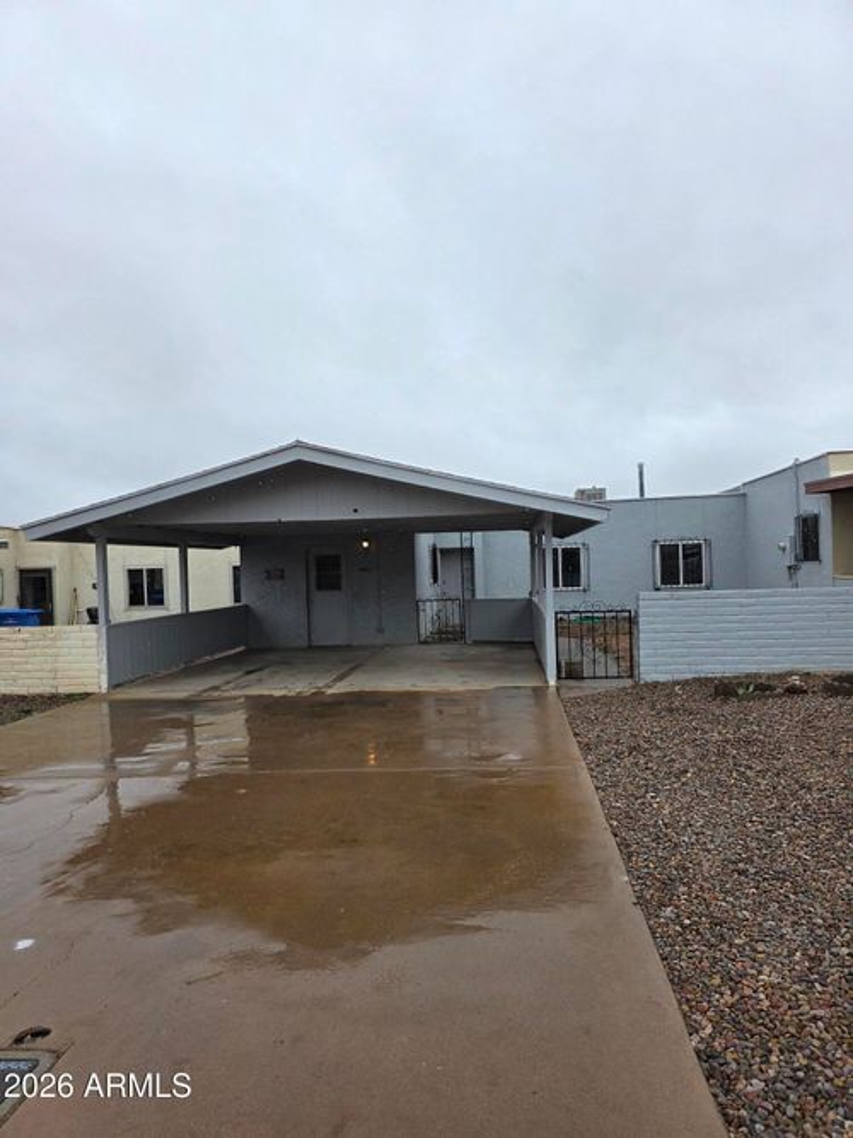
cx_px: 426
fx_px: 756
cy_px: 569
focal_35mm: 23
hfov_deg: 58.9
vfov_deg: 73.9
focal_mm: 6.3
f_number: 1.7
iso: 32
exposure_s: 1/359
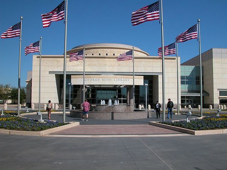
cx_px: 114
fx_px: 230
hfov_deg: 52.6
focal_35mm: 35
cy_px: 85
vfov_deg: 40.7
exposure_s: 1/611
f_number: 6.3
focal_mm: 8.9
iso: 100
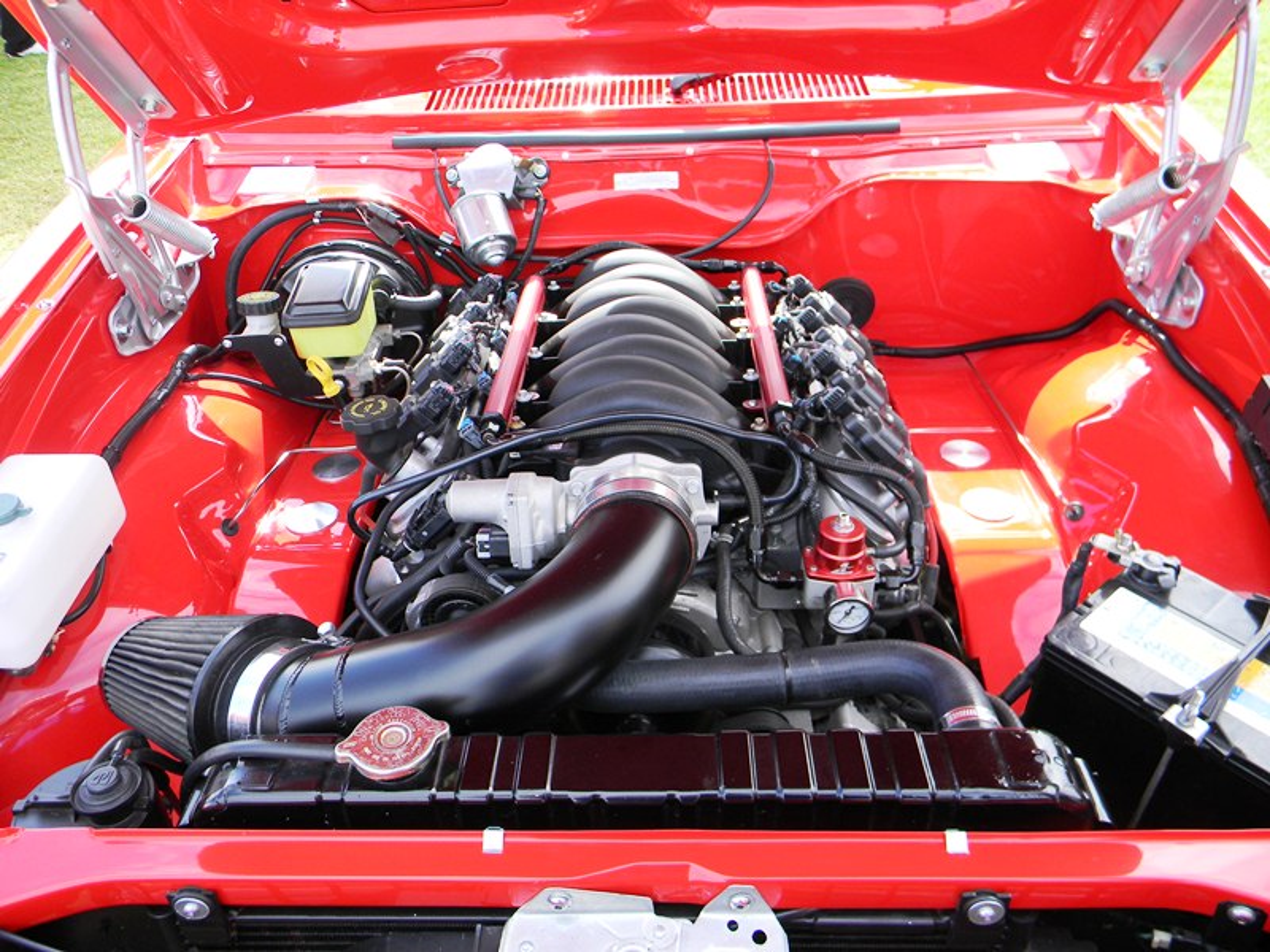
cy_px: 476
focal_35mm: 28
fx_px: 1027
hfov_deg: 63.4
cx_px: 635
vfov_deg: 49.7
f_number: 3.5
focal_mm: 5
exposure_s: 1/108
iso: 80
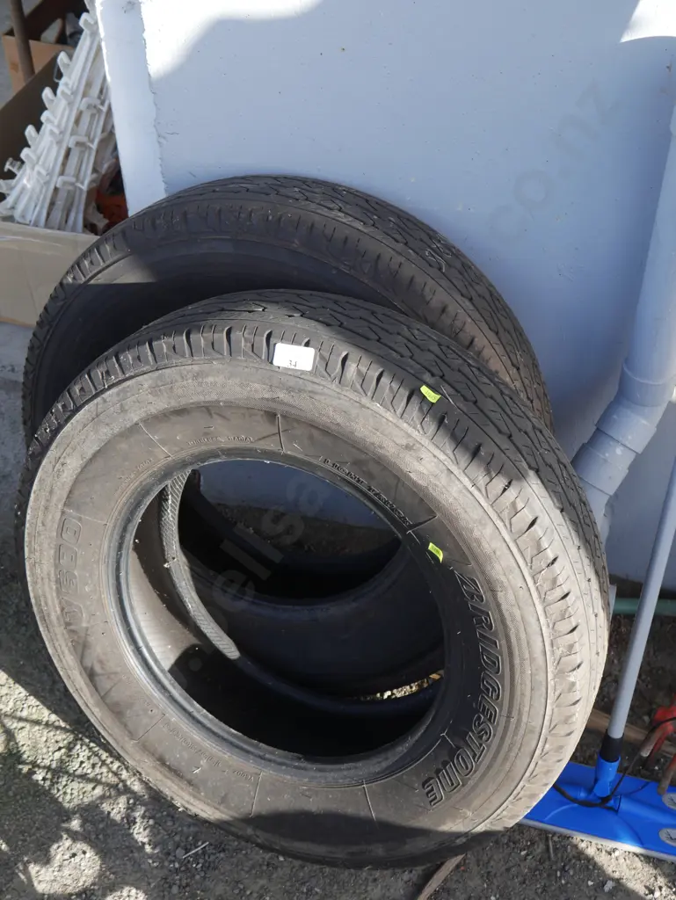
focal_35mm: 42
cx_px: 338
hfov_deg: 34.4
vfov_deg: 44.8
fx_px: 1093
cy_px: 450
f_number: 5.6
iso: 200
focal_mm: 21
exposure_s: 1/125
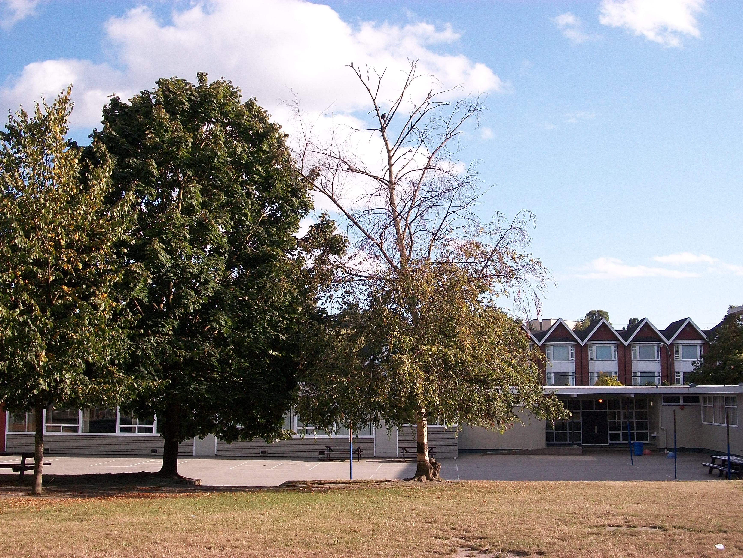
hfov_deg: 46.8
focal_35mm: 40
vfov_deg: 36.0
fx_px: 859
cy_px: 279
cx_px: 372
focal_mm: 7.1
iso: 80
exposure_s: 1/640
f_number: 3.2
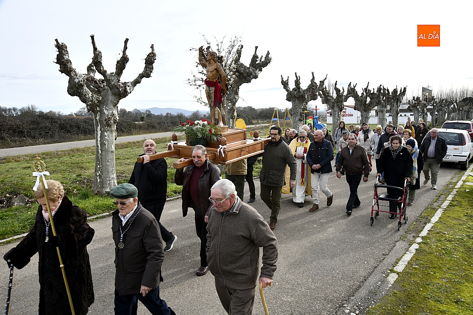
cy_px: 158
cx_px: 236
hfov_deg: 73.7
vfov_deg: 53.1
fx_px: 315
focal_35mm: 24
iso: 400
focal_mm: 24
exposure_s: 1/200
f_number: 13
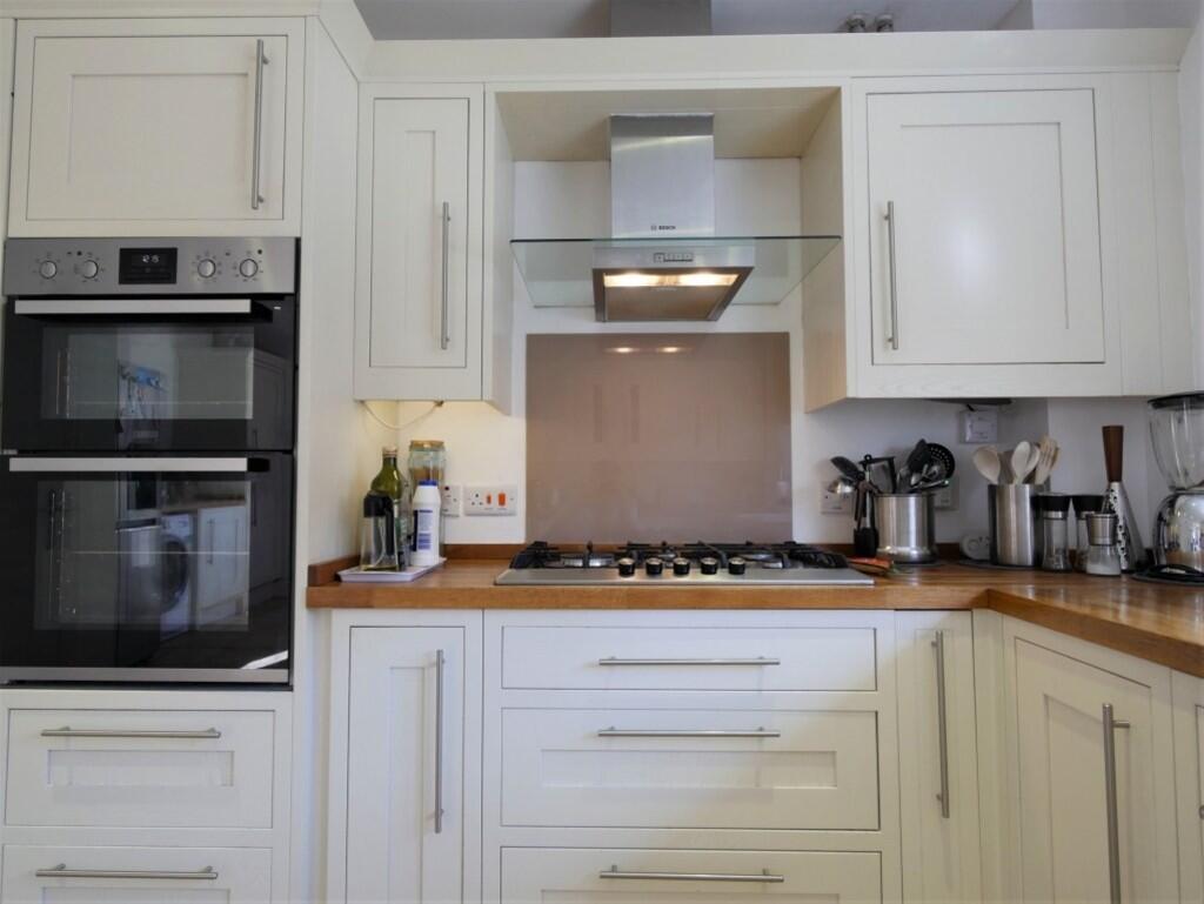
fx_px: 696
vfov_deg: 66.0
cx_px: 602
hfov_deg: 81.7
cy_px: 452
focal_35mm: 20
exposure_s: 1/60
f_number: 4
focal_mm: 10
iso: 400
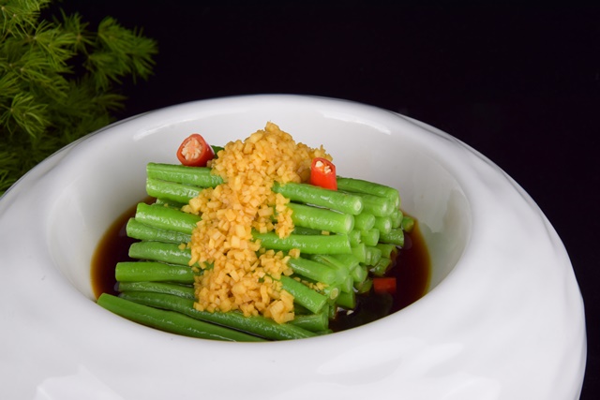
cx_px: 300
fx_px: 1750
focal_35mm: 105
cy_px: 200
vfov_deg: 13.0
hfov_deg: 19.5
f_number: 13
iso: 100
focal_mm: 70
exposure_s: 1/125
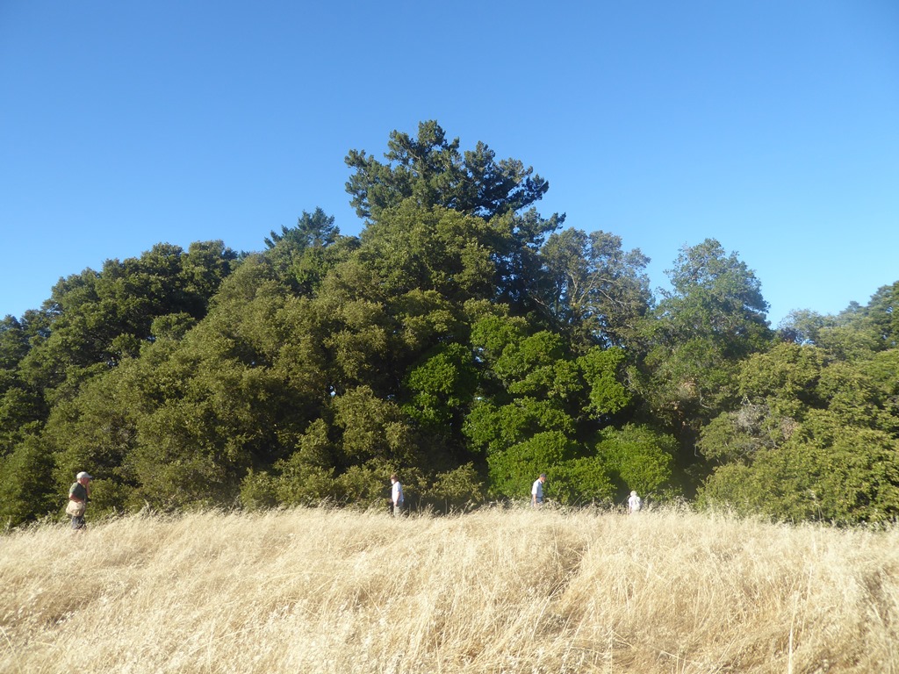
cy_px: 337
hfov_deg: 69.4
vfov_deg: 54.9
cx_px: 450
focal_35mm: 25
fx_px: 649
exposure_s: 1/400
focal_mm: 4.3
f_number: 3.3
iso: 80
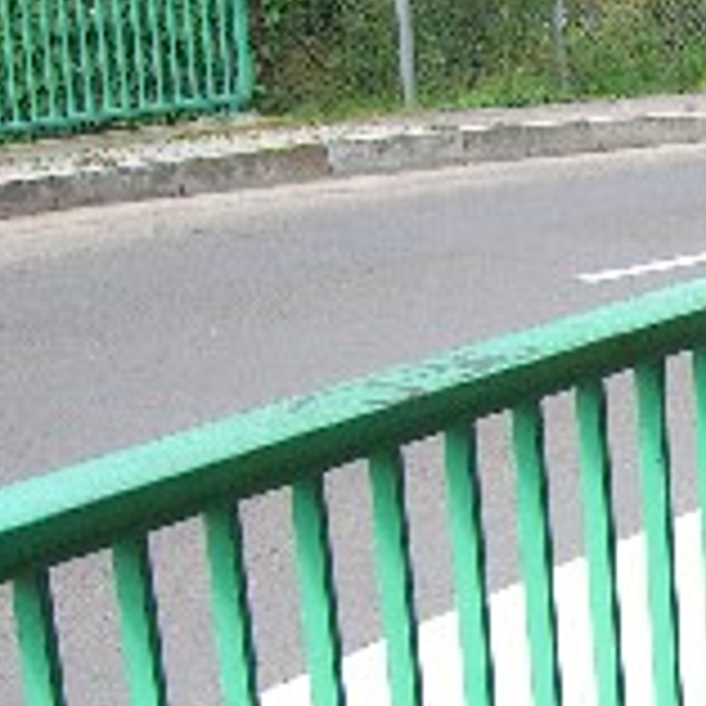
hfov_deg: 13.0
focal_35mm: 125
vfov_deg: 13.4
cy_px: 947
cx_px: 1144
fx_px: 2884
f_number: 2.8
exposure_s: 1/250
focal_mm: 7.9
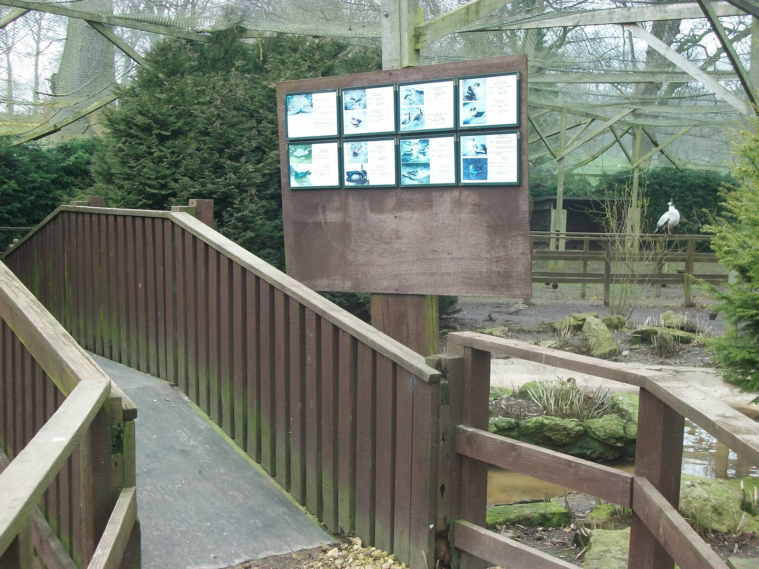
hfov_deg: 38.2
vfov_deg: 29.1
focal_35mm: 50
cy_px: 284
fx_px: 1096
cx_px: 380
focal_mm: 8.8
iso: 80
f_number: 3.6
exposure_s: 1/100
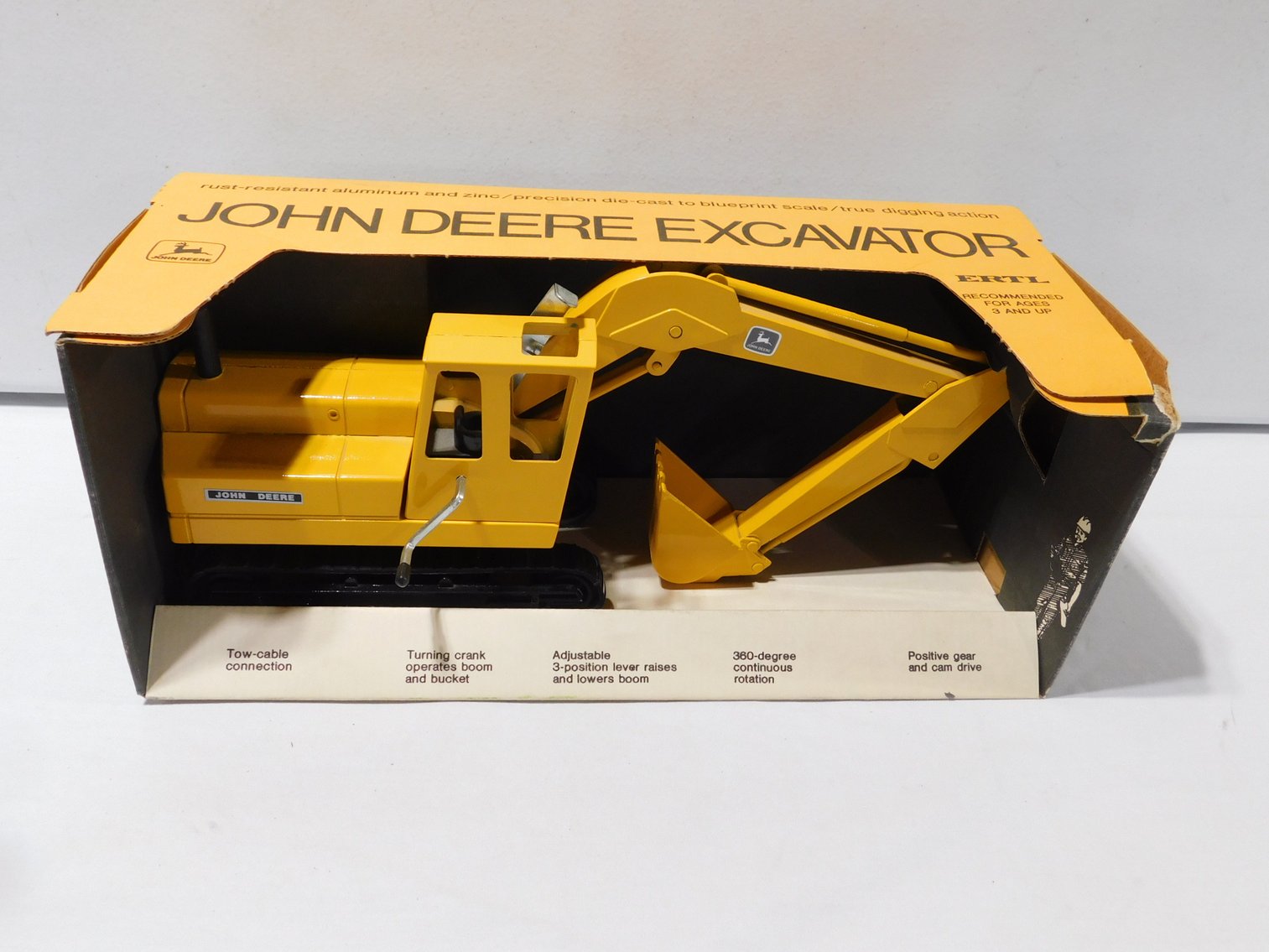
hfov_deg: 60.0
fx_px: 1100
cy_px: 476
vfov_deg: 46.8
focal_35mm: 30
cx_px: 634
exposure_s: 1/30
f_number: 3.2
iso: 160
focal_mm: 5.3
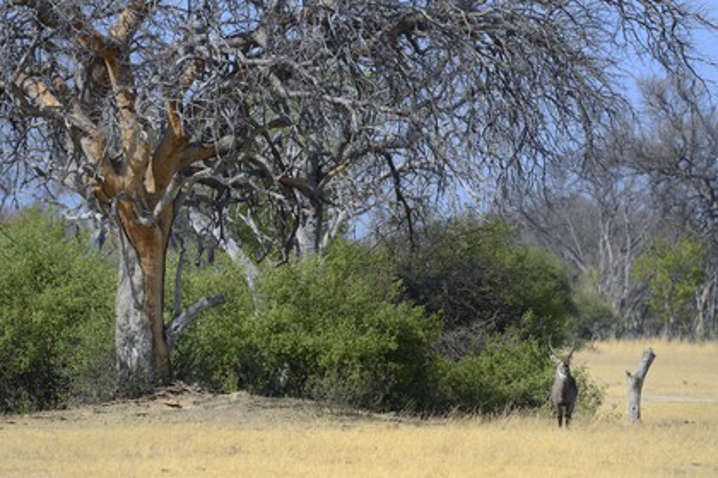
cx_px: 359
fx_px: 5584
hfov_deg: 7.4
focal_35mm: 280
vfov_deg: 4.9
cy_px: 239
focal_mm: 280
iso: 400
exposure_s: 1/2000
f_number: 5.6
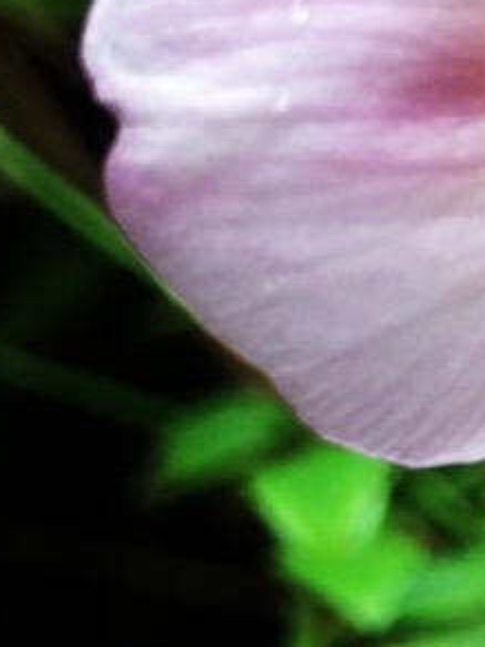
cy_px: 409
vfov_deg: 12.4
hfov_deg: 8.5
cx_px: 1196
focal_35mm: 159
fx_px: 2970
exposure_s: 1/100
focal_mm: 4.15
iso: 40
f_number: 2.2
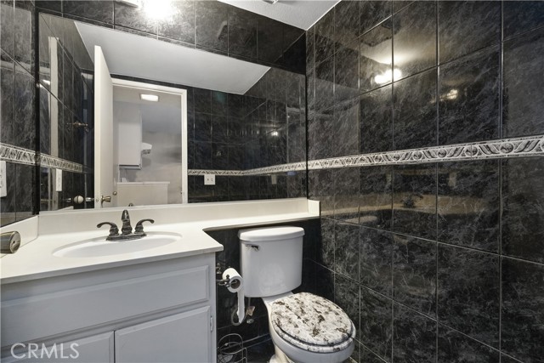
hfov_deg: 100.4
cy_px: 182
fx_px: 227
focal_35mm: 15
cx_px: 272
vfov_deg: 77.4
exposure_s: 1/1.3
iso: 400
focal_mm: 10
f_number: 5.6
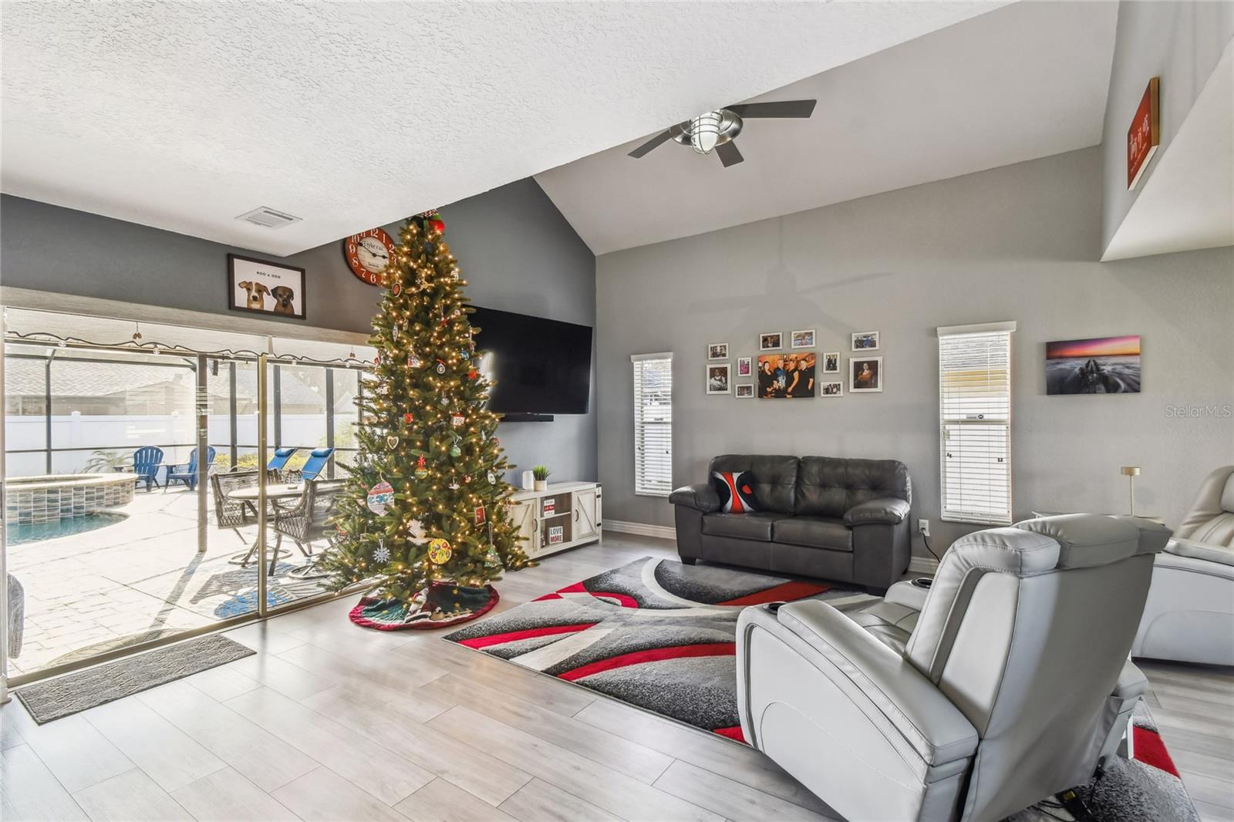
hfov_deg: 100.4
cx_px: 617
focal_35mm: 15
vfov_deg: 77.3
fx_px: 514
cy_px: 411
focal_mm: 10
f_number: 7.1
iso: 100
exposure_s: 1/6
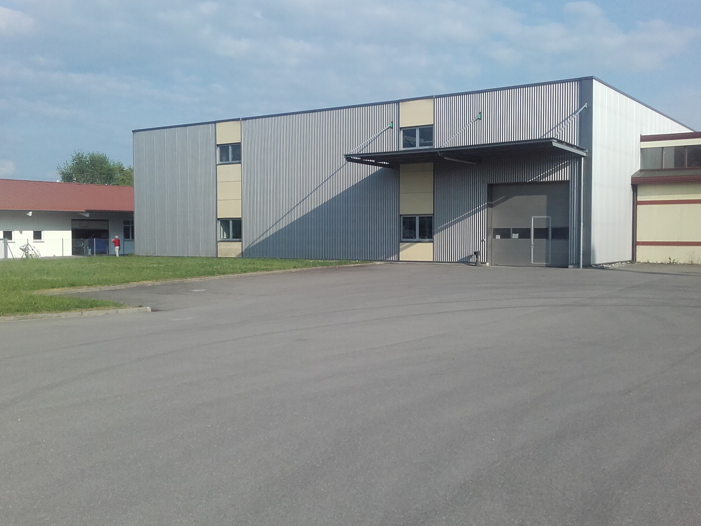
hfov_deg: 50.1
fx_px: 749
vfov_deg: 38.6
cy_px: 244
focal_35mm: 37
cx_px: 342
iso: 50
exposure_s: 1/1150
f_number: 2.2
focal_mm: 3.31
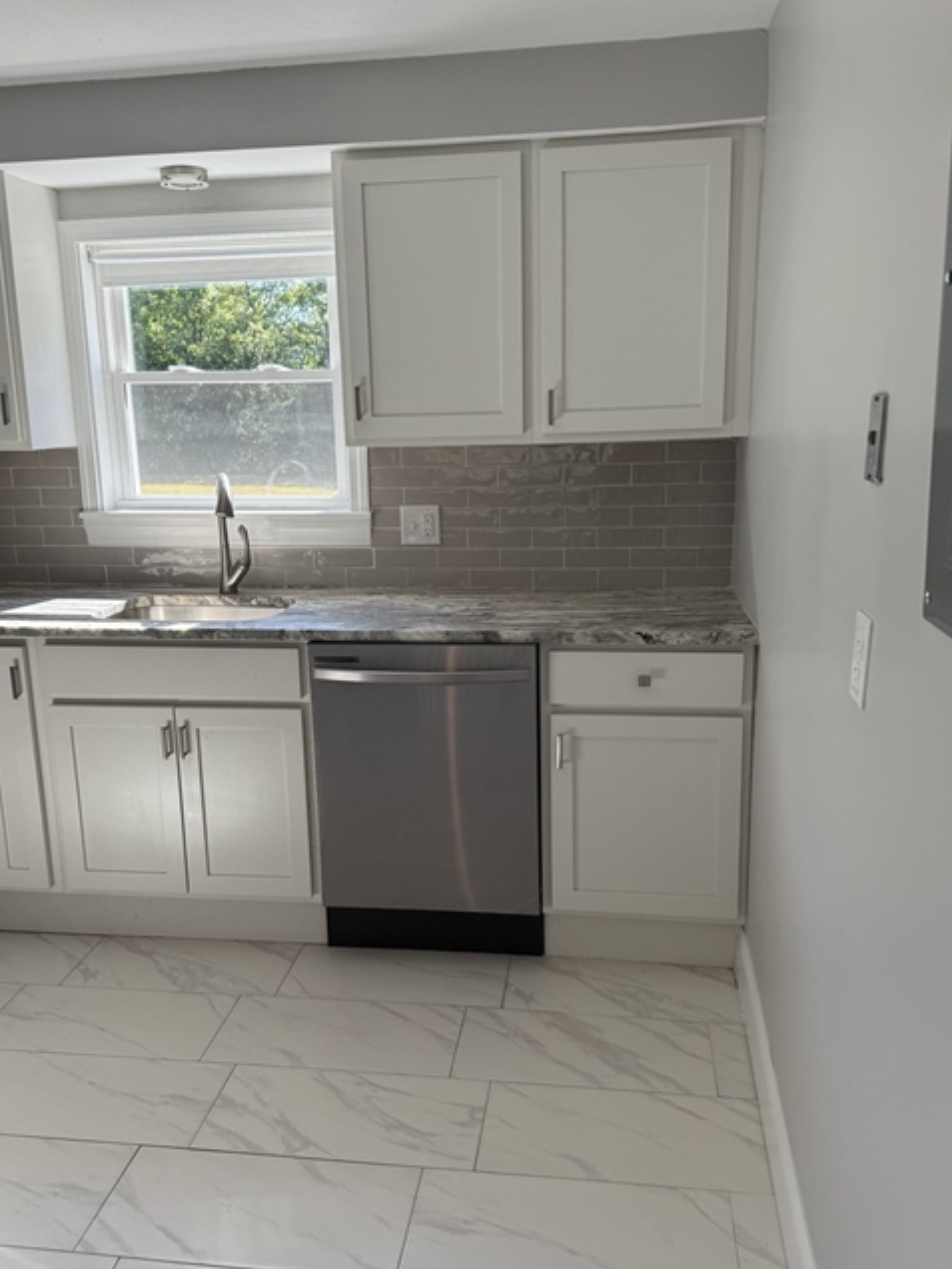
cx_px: 455
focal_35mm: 29
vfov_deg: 61.6
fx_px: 1063
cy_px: 660
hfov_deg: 48.2
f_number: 1.78
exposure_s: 1/233
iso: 100
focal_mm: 6.76
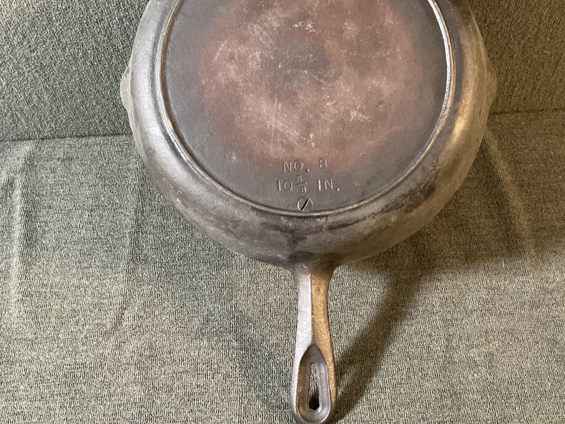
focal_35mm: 42
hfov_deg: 44.6
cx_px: 329
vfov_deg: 34.2
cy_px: 170
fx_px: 686
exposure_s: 1/40
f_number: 1.8
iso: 250
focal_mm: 3
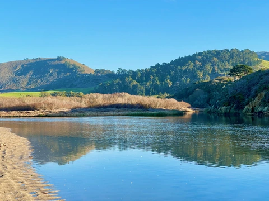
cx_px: 134
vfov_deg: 22.9
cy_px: 100
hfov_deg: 30.3
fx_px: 497
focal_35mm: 64
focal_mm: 7.5
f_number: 2.2
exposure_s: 1/533
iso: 20
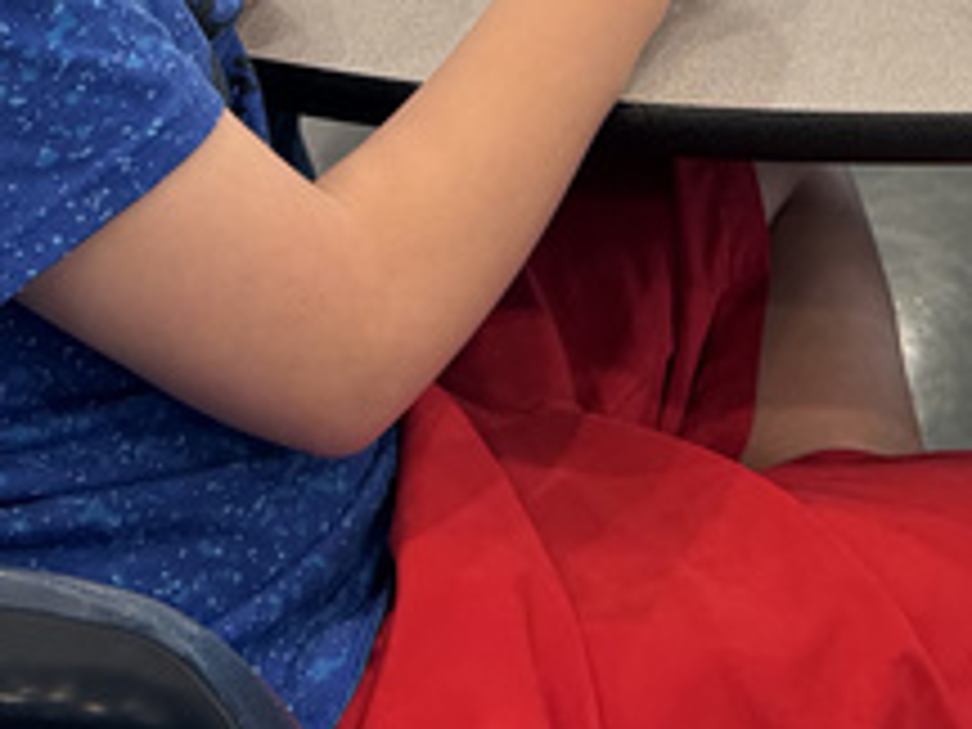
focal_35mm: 114
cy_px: -324
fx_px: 3201
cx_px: 828
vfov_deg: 12.4
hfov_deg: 17.1
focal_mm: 6.76
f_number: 1.78
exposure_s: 1/120
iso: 160
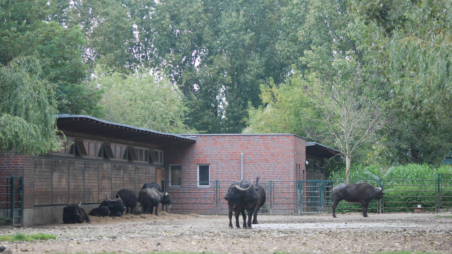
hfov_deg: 16.5
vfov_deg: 9.3
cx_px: 225
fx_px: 1558
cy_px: 124
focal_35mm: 130
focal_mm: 82
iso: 400
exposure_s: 1/100
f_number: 4
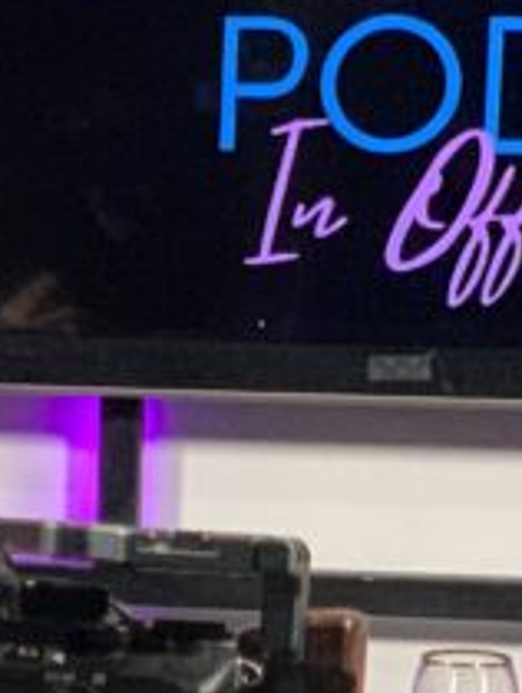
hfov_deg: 5.7
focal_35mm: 253
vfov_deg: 7.8
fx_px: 5077
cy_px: 766
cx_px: -710
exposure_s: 1/51
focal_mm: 6
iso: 200
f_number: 2.4
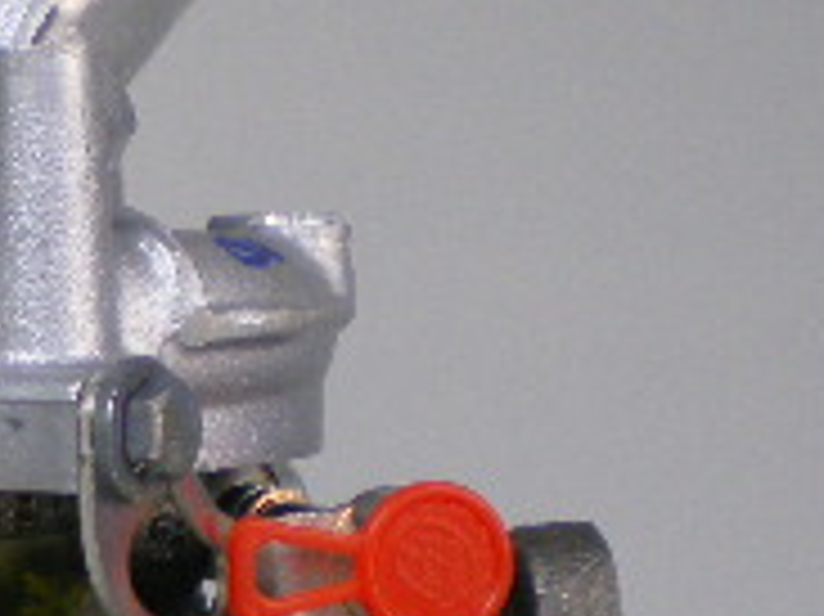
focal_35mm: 133
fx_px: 3164
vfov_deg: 11.1
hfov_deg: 14.4
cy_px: 499
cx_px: -149
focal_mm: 6.3
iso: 200
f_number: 3.1
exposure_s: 1/30
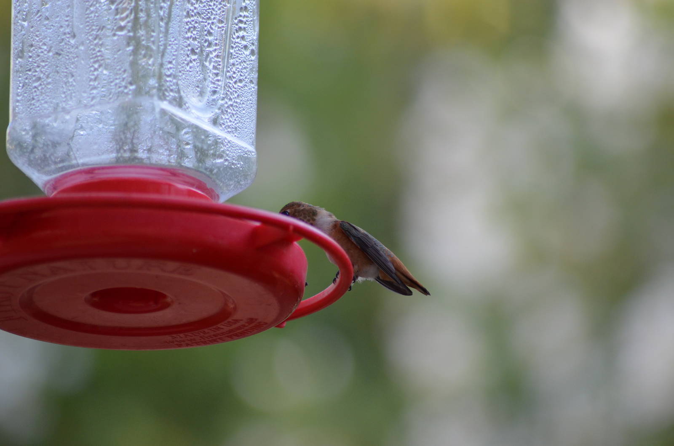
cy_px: 223
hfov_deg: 7.1
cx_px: 337
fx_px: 5465
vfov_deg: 4.7
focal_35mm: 292
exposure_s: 1/640
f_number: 4.8
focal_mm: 195
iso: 800
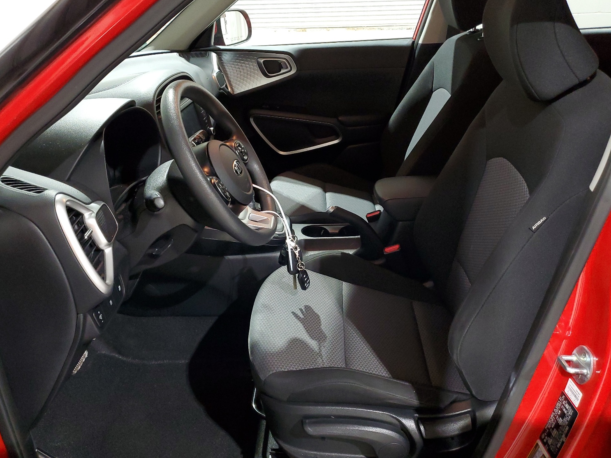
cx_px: 301
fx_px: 494
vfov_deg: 49.7
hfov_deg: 63.4
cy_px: 212
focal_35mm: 28
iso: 287
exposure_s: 1/30
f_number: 1.5
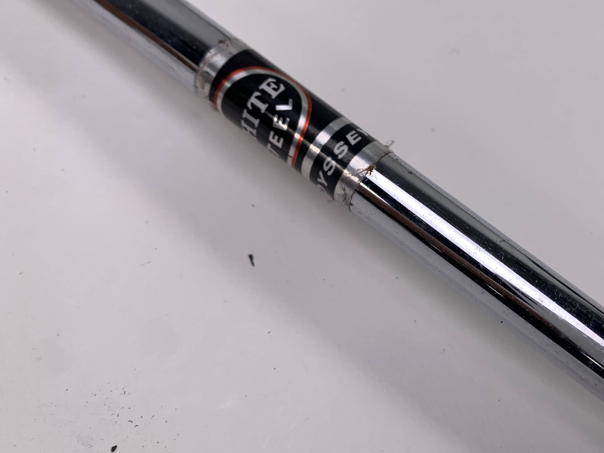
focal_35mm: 36
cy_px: 191
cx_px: 406
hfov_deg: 50.4
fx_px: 628
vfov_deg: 39.6
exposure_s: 1/420
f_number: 1.8
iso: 25
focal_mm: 4.25
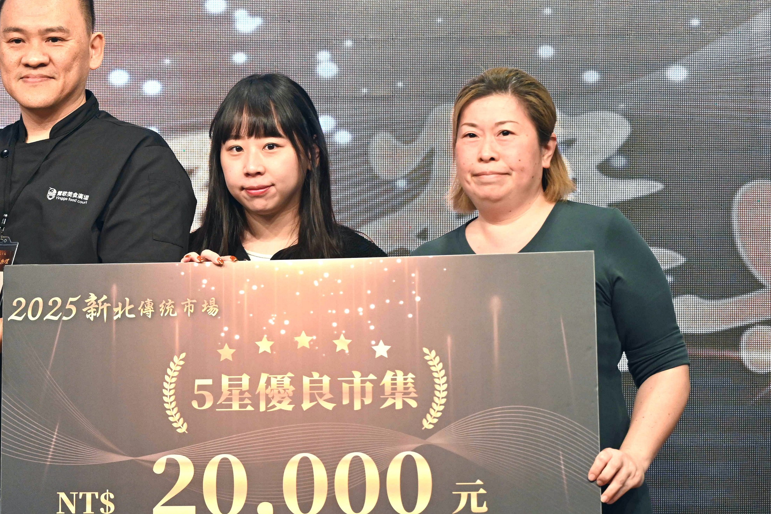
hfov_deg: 17.1
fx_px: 2527
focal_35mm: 118
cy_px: 203
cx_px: 64
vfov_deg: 11.6
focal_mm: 63
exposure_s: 1/125
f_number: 4
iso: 1600
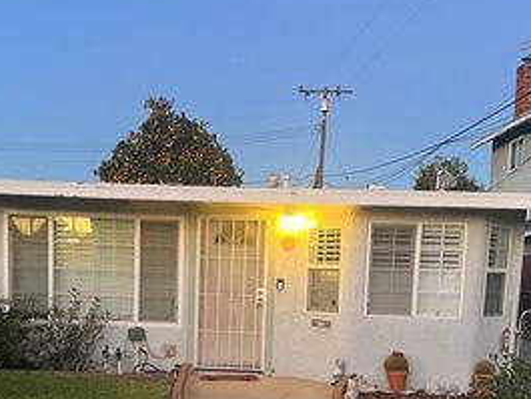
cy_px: 348
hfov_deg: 38.8
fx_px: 752
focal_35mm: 49
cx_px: 232
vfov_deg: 28.7
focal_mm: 5.7
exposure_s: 1/40
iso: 500
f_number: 1.5
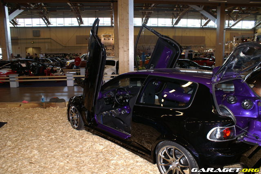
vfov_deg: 47.9
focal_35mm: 27
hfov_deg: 67.4
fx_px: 196
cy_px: 87
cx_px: 130
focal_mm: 18
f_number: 5.6
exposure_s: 1/125
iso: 400
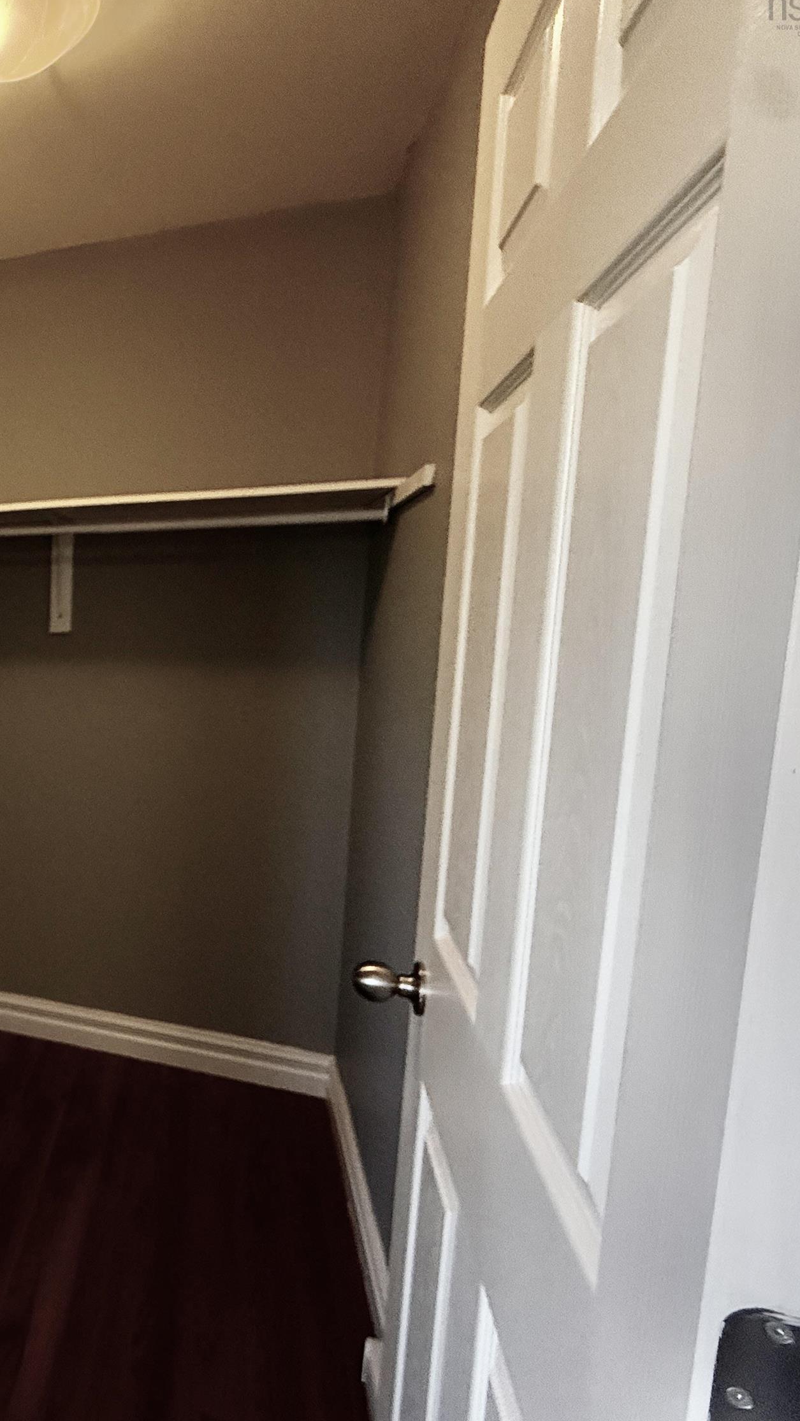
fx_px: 792
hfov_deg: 41.4
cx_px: -102
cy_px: 708
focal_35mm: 21
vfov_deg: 83.8
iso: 125
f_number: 2.2
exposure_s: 1/99
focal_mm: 2.22
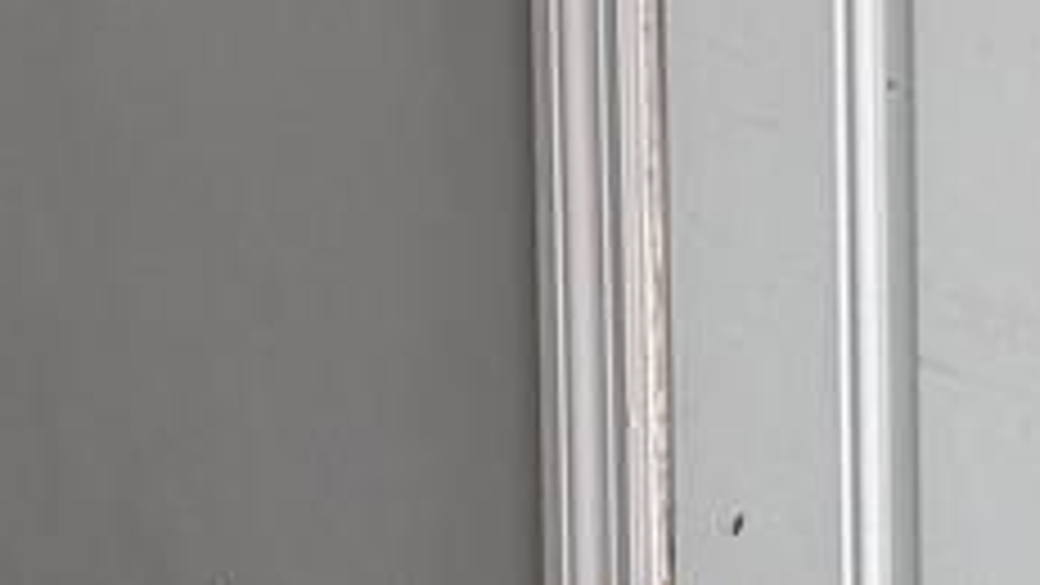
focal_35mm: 181
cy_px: -832
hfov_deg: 10.9
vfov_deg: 6.4
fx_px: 4992
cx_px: -986
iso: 64
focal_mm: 6.76
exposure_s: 1/121
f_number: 1.78
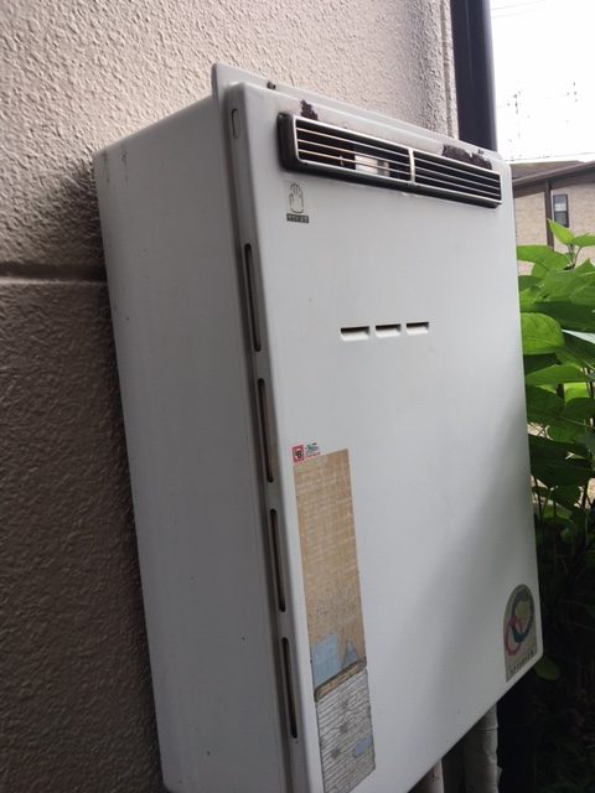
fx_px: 665
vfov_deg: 61.7
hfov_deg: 48.2
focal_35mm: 29
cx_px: 298
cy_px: 396
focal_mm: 4.15
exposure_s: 1/310
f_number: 2.2
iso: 25
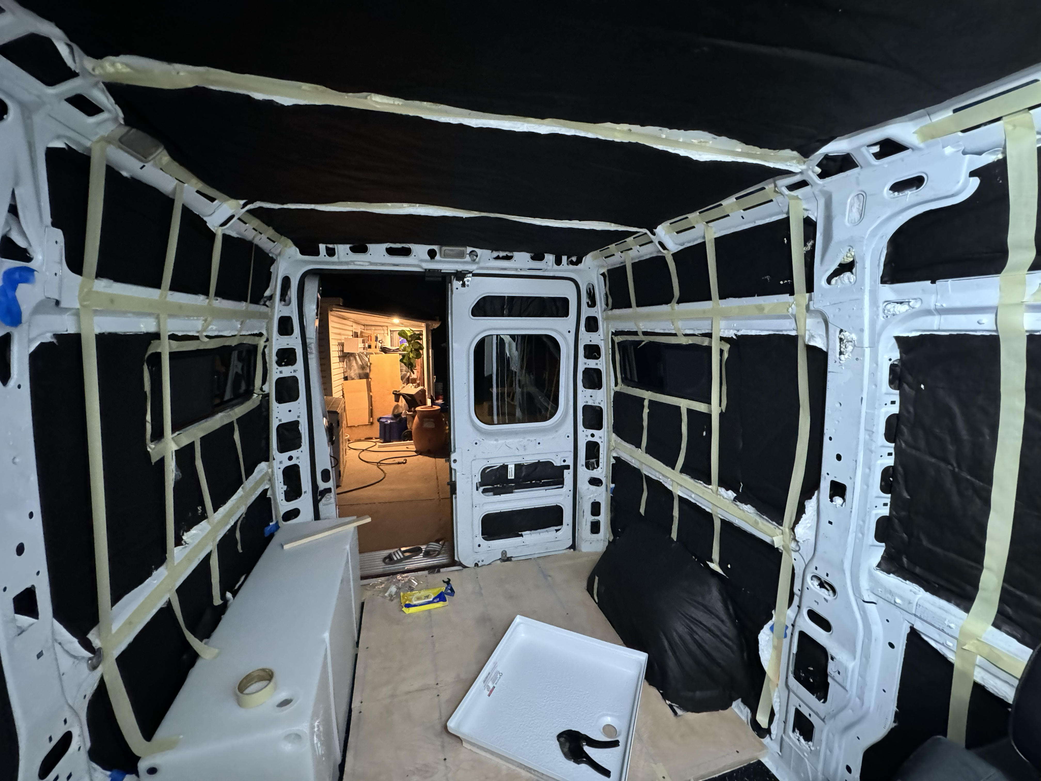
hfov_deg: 102.1
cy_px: 390
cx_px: 520
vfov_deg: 85.7
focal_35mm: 14
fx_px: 421
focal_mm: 2.22
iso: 1250
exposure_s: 1/40
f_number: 2.2
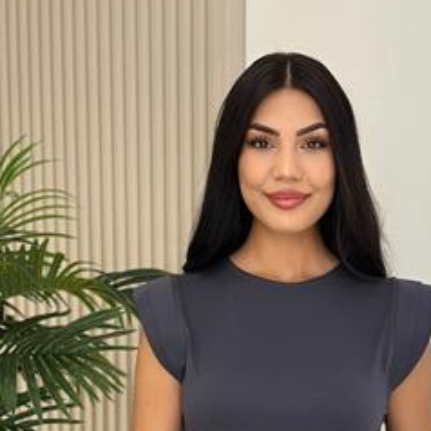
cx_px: 283
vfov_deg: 17.7
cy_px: 463
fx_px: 1338
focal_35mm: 95
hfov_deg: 18.3
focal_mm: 6.86
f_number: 1.78
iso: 80
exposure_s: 1/271
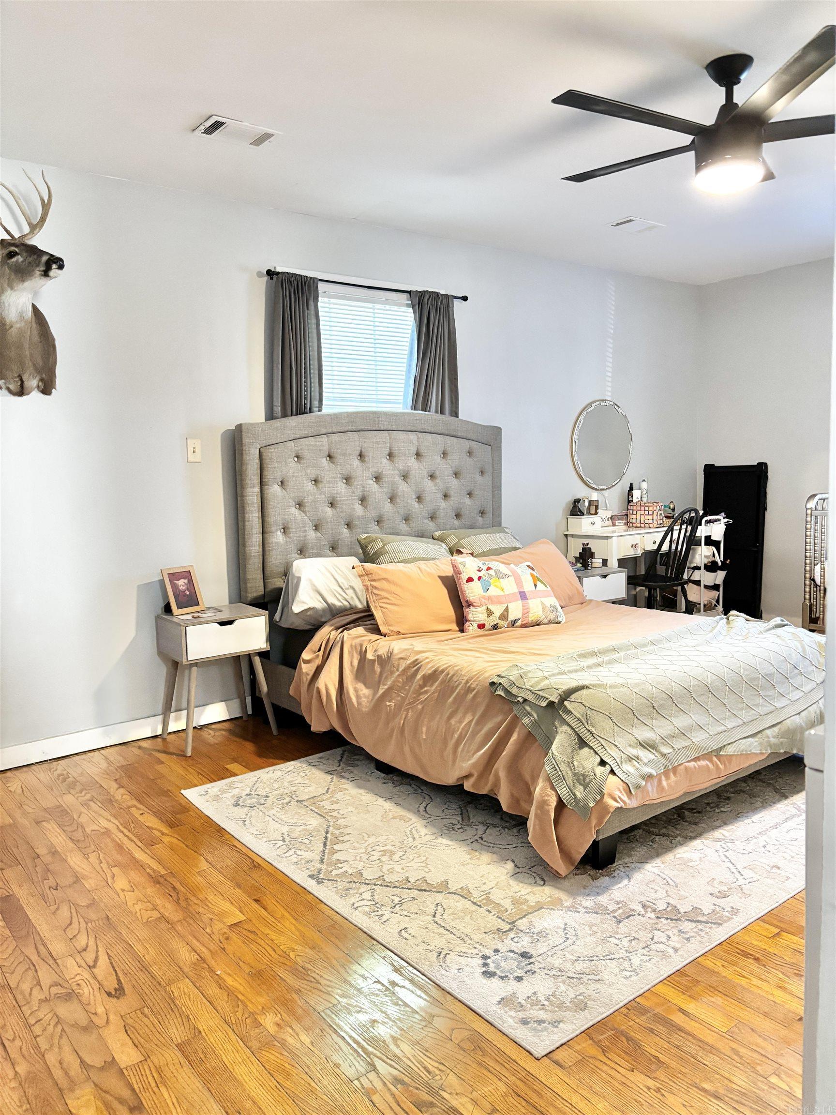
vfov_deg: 67.3
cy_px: 558
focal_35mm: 26
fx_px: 837
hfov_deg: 53.1
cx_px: 418
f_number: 1.6
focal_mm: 5.96
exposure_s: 1/60
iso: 500
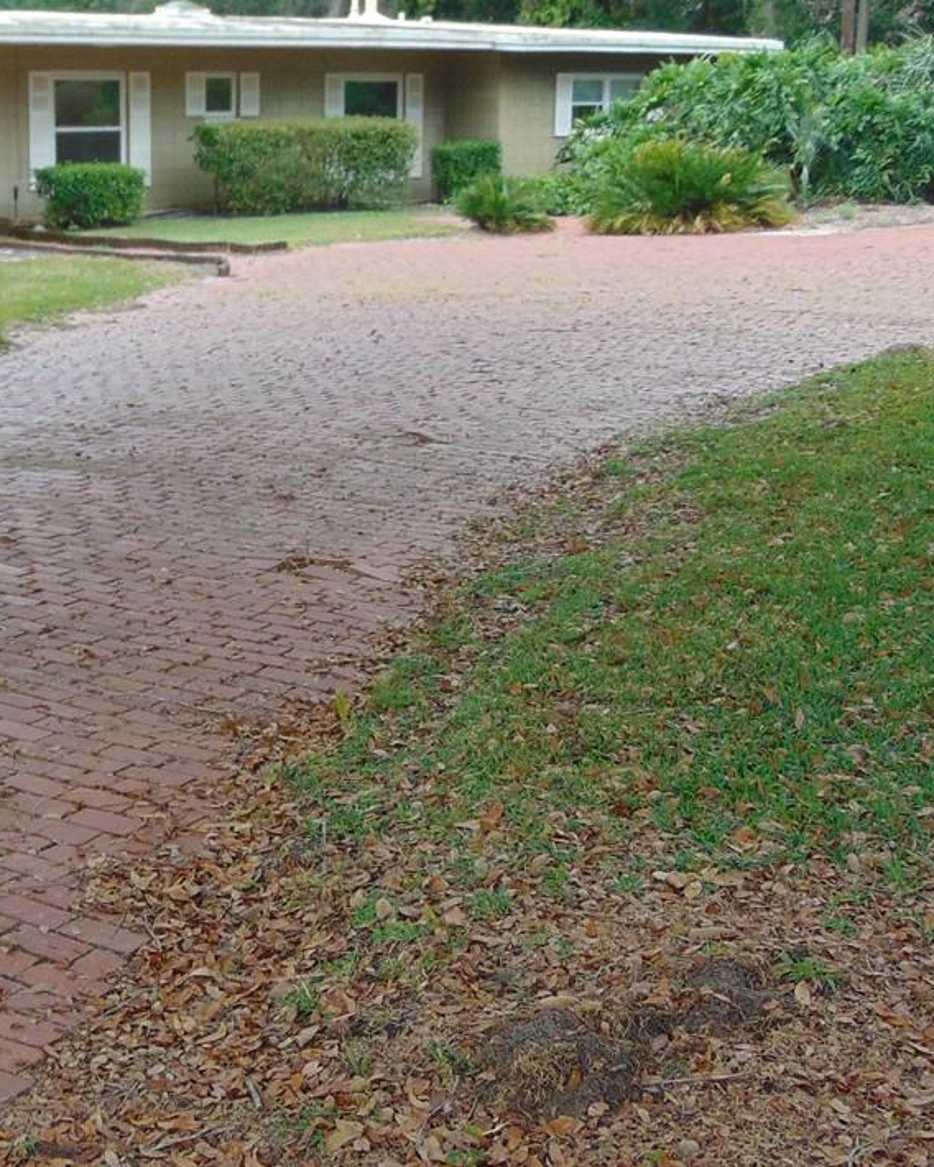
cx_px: 153
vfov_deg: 34.2
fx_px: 1900
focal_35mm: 55
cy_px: 579
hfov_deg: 26.9
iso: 80
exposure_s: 1/160
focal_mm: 4.5
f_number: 3
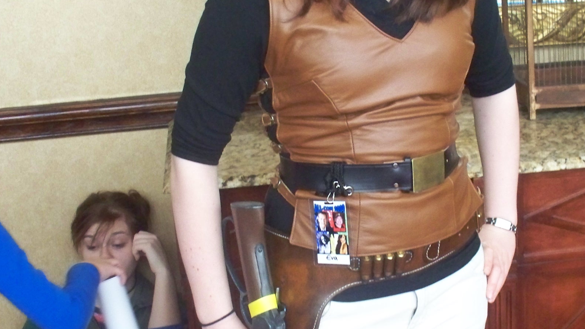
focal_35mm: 70
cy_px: 194
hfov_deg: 30.0
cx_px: 363
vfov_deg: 17.2
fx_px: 1086
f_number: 2.8
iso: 500
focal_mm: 7.54
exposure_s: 1/60
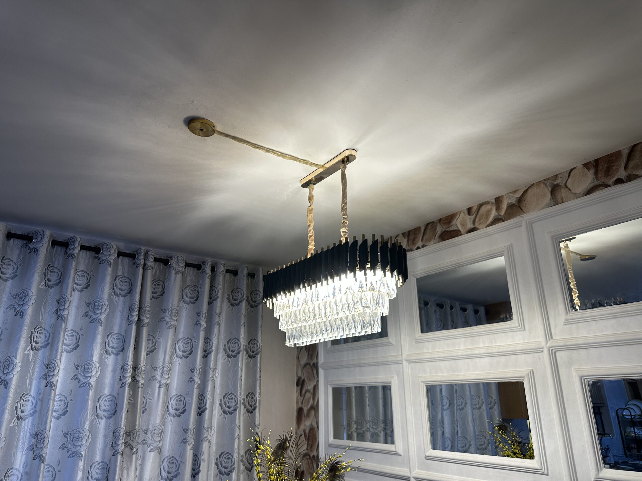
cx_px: 321
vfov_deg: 56.8
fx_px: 445
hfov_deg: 71.6
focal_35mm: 24
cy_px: 240
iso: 100
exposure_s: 1/100
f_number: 1.78
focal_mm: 6.86
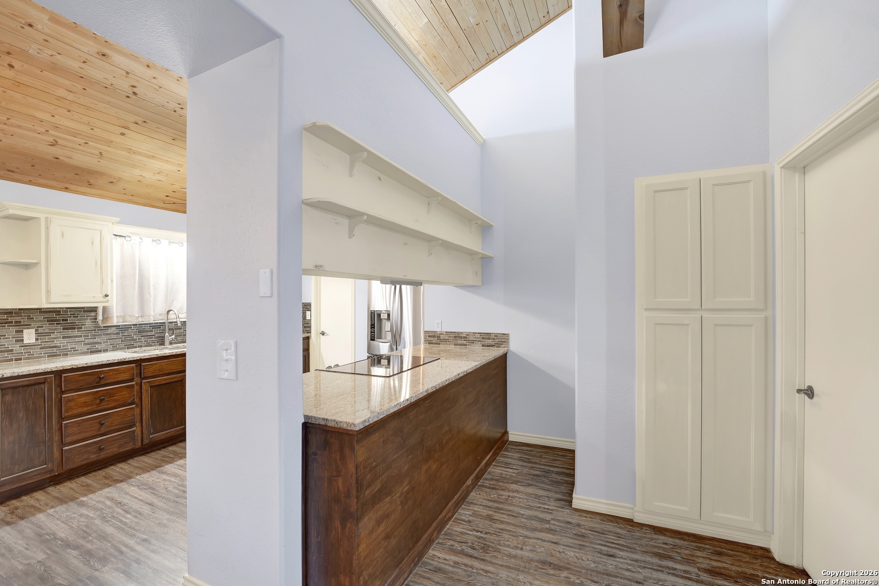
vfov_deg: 78.8
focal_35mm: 15
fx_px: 356
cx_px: 440
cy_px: 293
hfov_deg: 101.9
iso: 250
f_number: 2.8
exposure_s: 1/10
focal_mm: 14.6
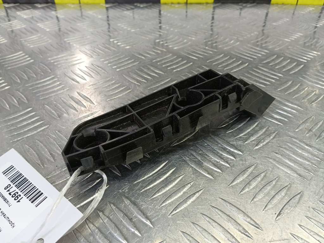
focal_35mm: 23
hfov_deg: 73.9
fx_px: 215
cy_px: 122
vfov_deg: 58.9
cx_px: 162
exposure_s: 1/50
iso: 136
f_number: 1.6
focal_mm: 4.11
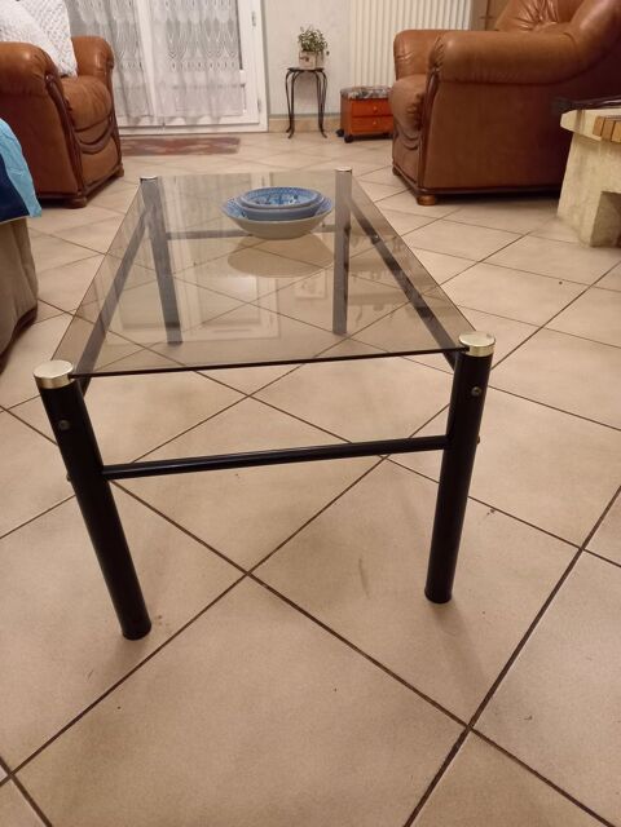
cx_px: 310
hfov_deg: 54.9
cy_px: 414
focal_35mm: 25
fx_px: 598
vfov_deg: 69.4
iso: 500
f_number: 2
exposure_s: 1/20
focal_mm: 4.6
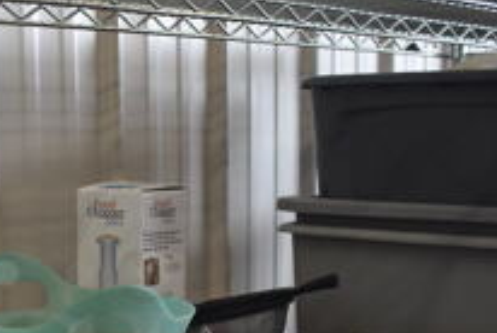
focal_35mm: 80
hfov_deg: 24.2
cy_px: 372
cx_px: 5
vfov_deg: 16.6
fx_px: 1106
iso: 800
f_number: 3.5
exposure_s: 1/250
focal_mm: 18
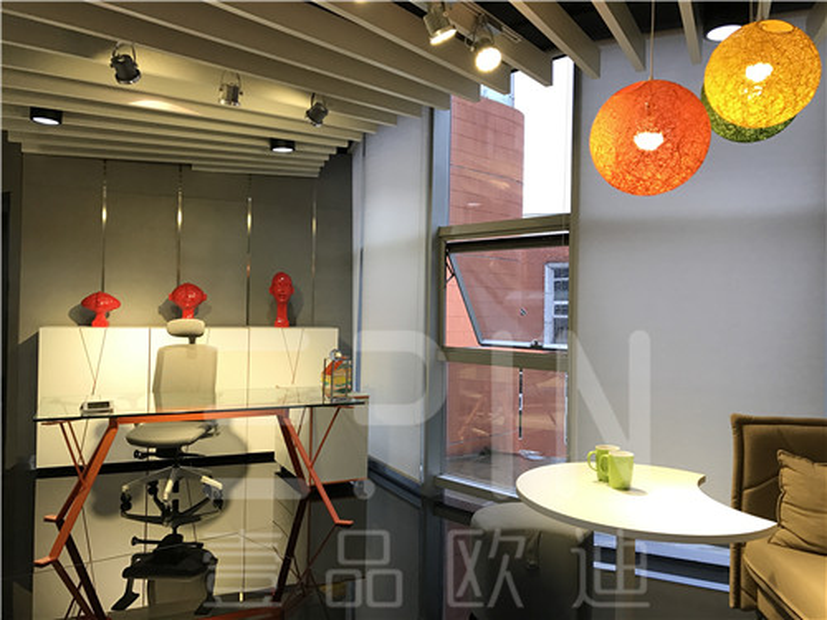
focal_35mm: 28
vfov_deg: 49.7
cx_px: 414
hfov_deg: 63.4
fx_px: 669
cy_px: 310
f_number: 1.8
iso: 25
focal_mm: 3.99
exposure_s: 1/33
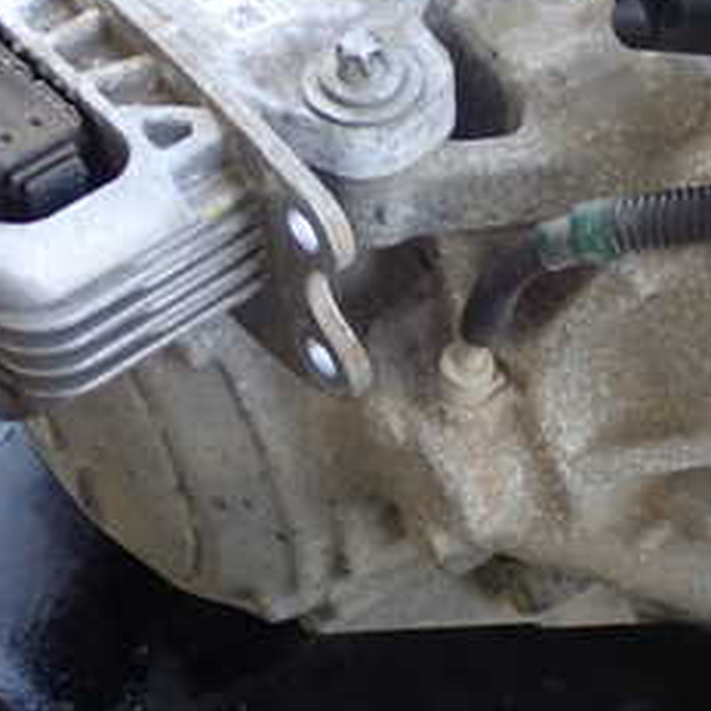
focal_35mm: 101
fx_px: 2347
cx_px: 603
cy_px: 228
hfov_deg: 17.0
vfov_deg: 17.2
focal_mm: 7.84
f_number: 2.9
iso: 200
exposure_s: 1/40
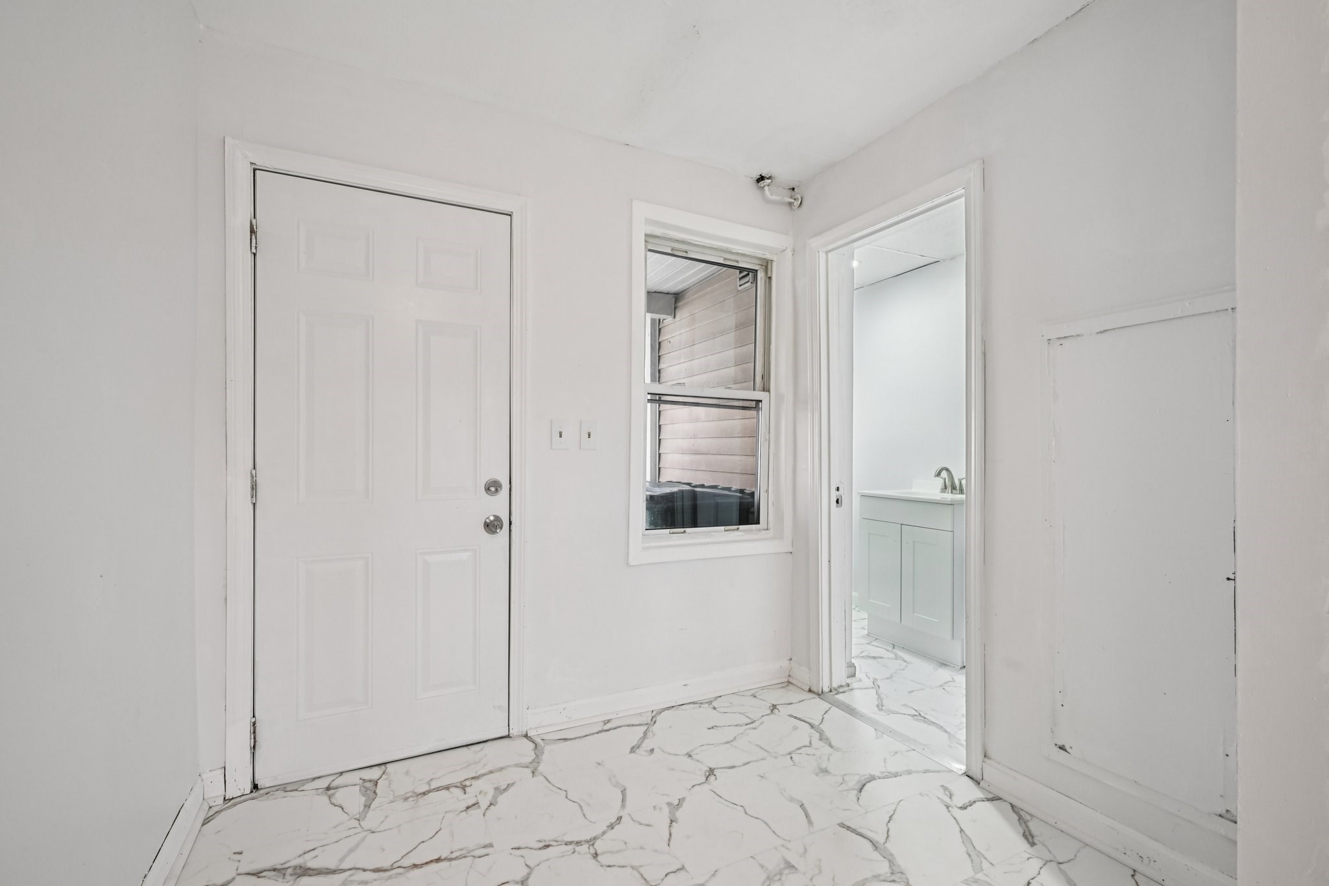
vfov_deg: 73.7
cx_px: 664
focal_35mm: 16
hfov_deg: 96.7
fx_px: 591
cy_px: 443
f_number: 8
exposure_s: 1/13
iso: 400
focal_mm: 16
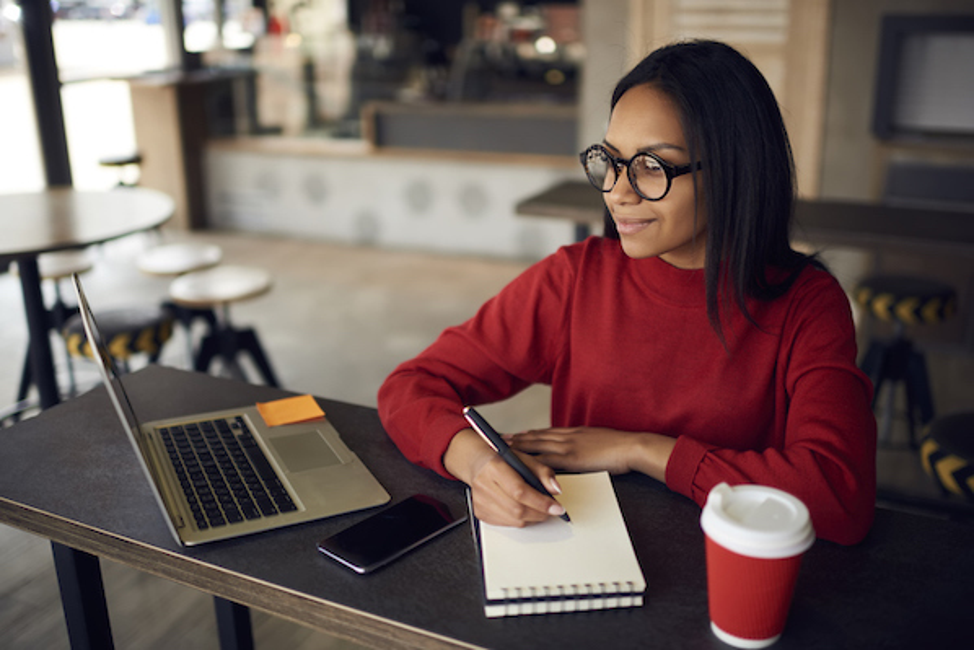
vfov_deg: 37.9
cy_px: 325
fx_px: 947
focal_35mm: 35
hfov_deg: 54.4
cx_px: 487
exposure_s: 1/500
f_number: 1.4
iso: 100
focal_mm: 35
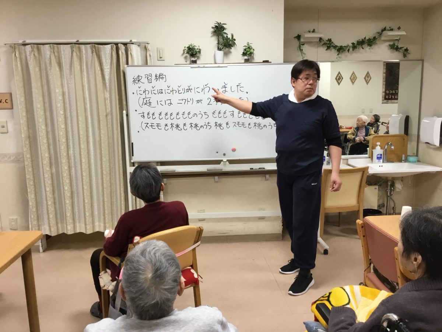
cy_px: 166
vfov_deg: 45.4
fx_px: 396
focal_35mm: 31
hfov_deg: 58.4
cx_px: 221
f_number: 2.4
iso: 64
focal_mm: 3.3
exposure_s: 1/30
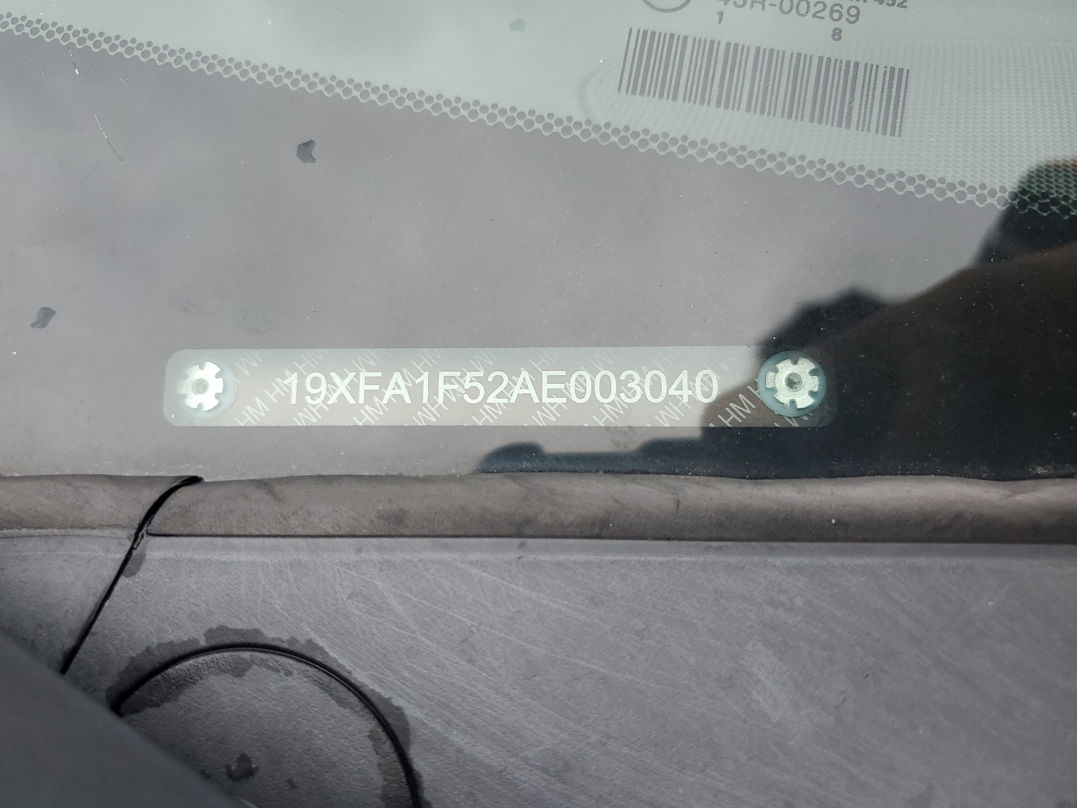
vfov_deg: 53.1
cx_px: 538
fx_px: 809
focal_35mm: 26
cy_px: 404
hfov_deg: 67.3
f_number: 1.5
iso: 50
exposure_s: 1/435
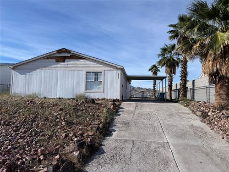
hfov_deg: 71.6
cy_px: 86
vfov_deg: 56.8
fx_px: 159
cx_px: 114
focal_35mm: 24
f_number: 1.78
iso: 80
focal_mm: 6.76
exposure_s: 1/6711
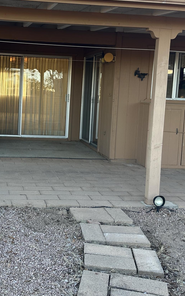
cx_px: 34
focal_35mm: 46
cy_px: 121
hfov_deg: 27.4
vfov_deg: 43.3
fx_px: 371
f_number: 1.78
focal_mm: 6.86
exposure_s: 1/218
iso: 80
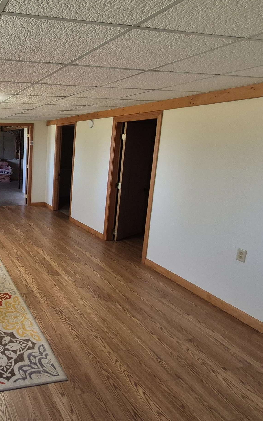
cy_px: 184
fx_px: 264
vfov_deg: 76.8
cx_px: -6
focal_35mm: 23
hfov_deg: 44.3
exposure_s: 1/60
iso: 250
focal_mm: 1.74
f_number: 2.2
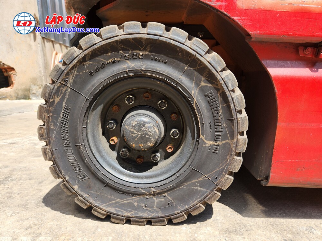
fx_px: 214
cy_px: 120
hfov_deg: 73.9
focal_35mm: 23
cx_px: 161
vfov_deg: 58.9
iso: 20
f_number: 1.8
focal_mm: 5.4
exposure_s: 1/614
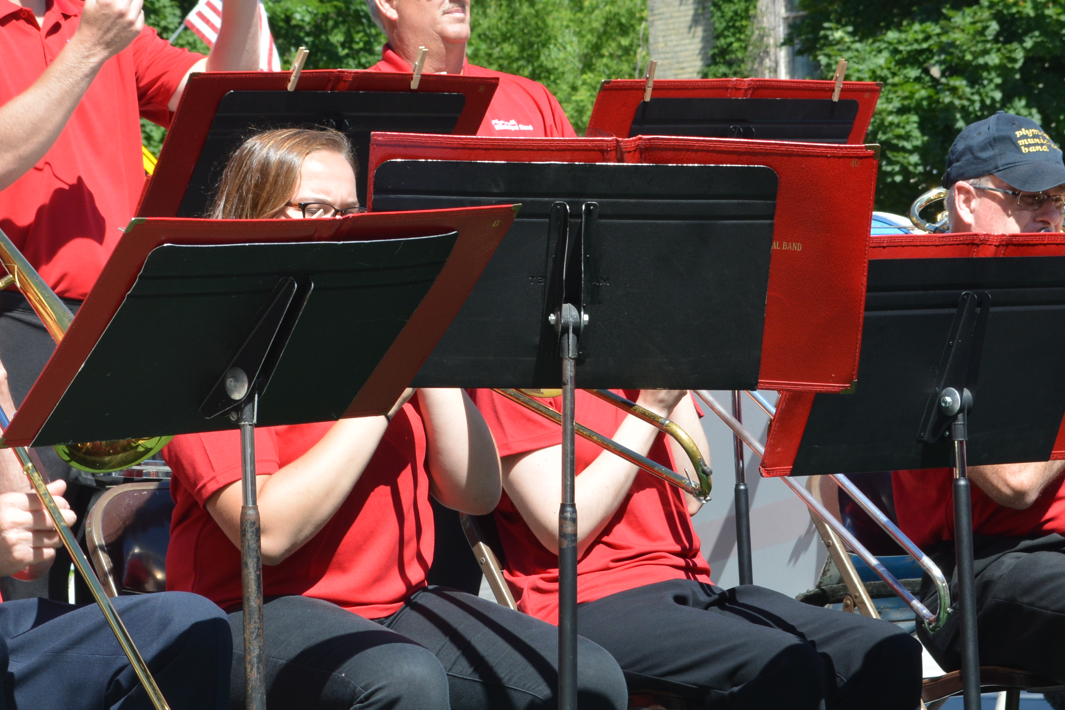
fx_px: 4289
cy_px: 208
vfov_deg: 9.5
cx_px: 465
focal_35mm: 145
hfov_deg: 14.2
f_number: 8
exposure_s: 1/250
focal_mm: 46
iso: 200
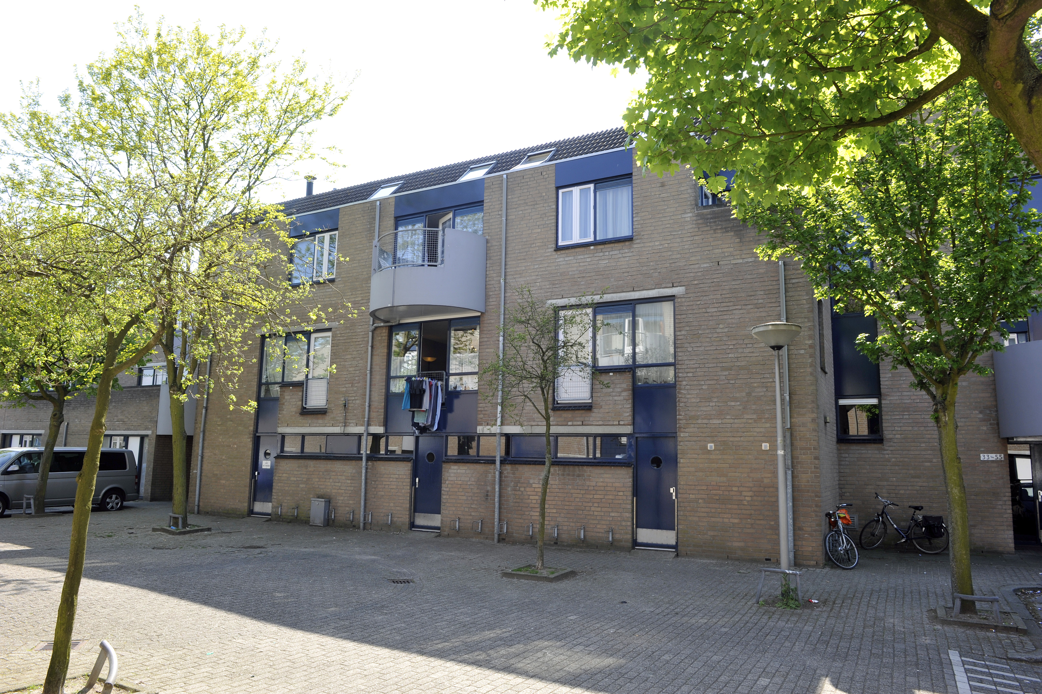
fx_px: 694
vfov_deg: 53.1
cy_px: 347
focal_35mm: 24
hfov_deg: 73.8
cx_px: 521
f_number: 13
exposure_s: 1/100
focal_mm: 24
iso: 400
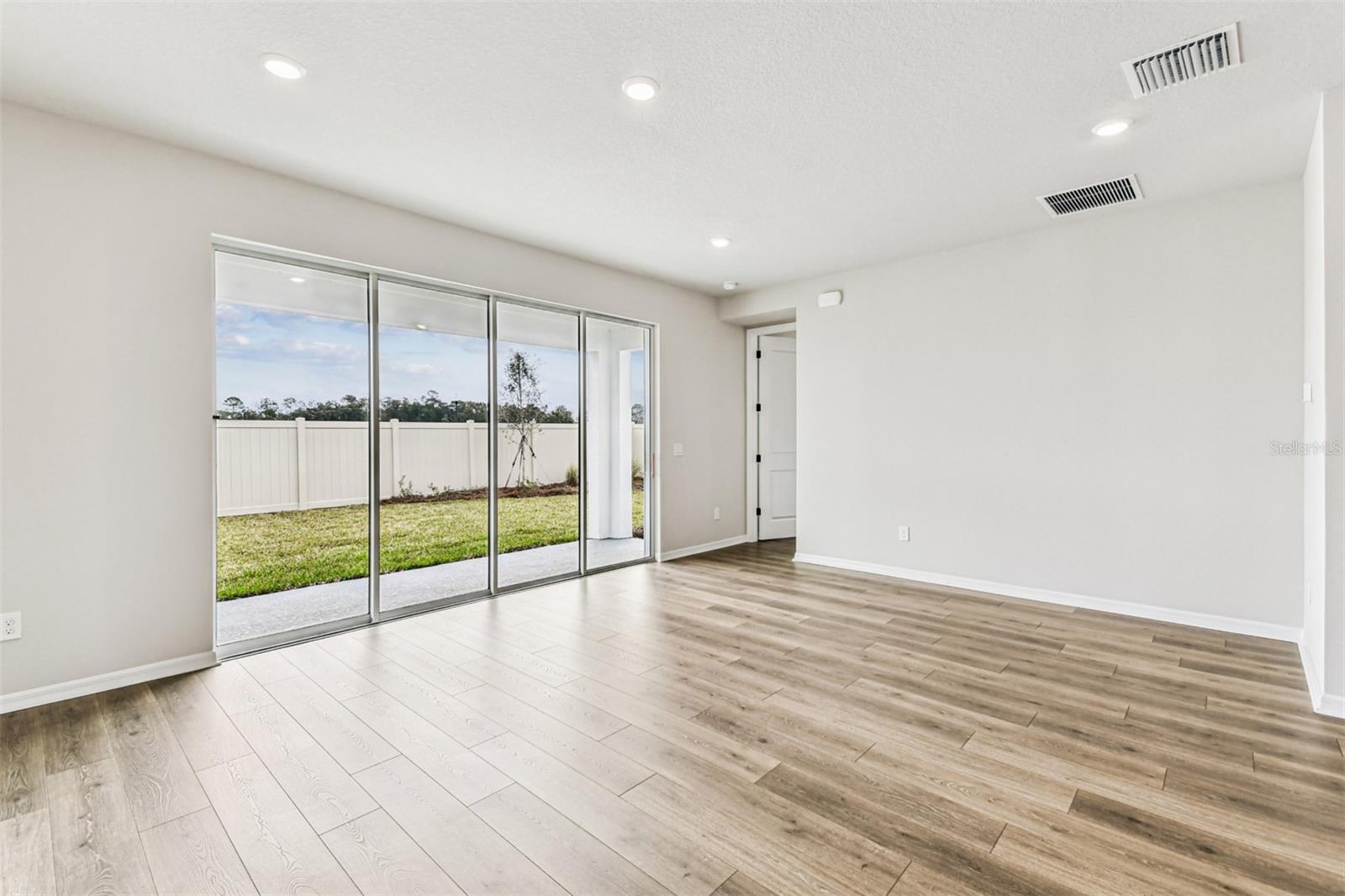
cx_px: 672
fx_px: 560
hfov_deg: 100.4
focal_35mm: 15
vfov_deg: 77.3
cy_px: 448
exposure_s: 1/125
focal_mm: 10
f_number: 6.3
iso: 100
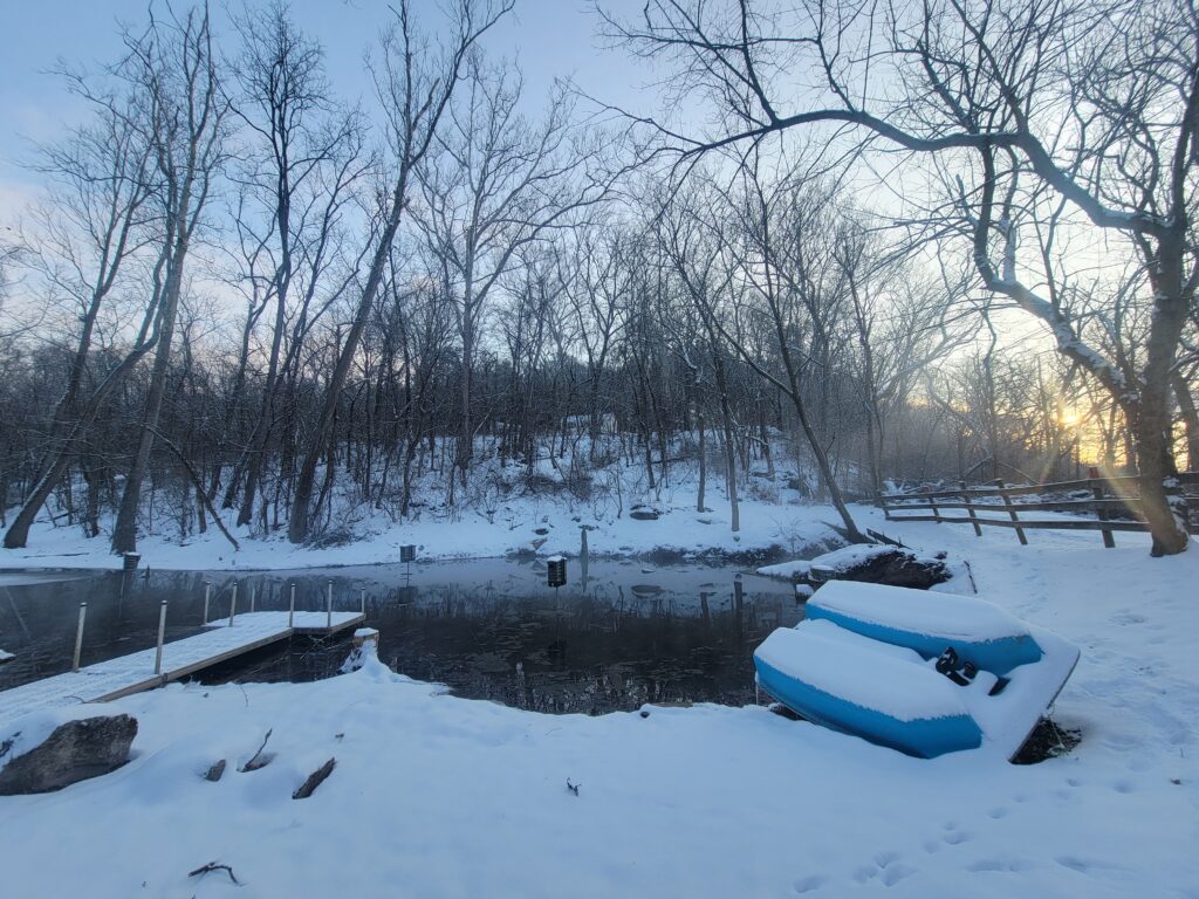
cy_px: 450
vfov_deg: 89.9
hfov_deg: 106.2
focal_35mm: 13
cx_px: 600
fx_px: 450
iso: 50
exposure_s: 1/290
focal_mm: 2.2
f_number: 2.2
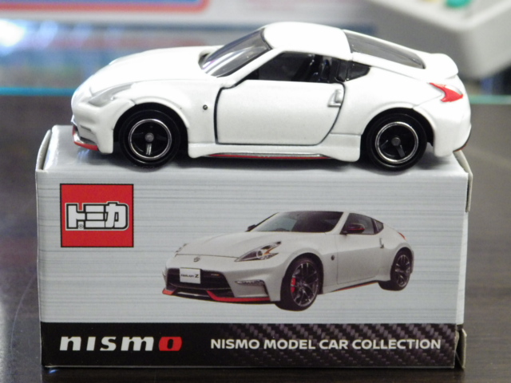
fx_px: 1520
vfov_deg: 14.4
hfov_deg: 19.1
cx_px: 256
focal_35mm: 103
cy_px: 192
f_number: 4.6
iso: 1000
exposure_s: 1/30
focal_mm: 18.4
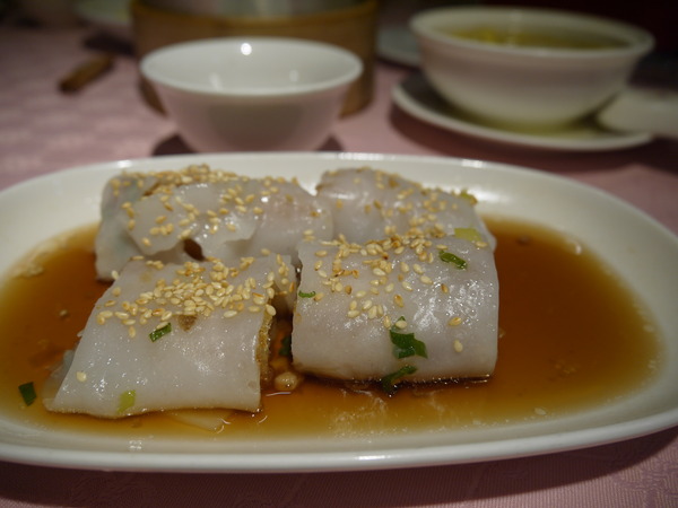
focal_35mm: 28
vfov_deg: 49.7
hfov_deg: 63.4
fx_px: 548
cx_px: 339
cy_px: 254
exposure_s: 1/60
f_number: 3.5
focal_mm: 14
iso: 160
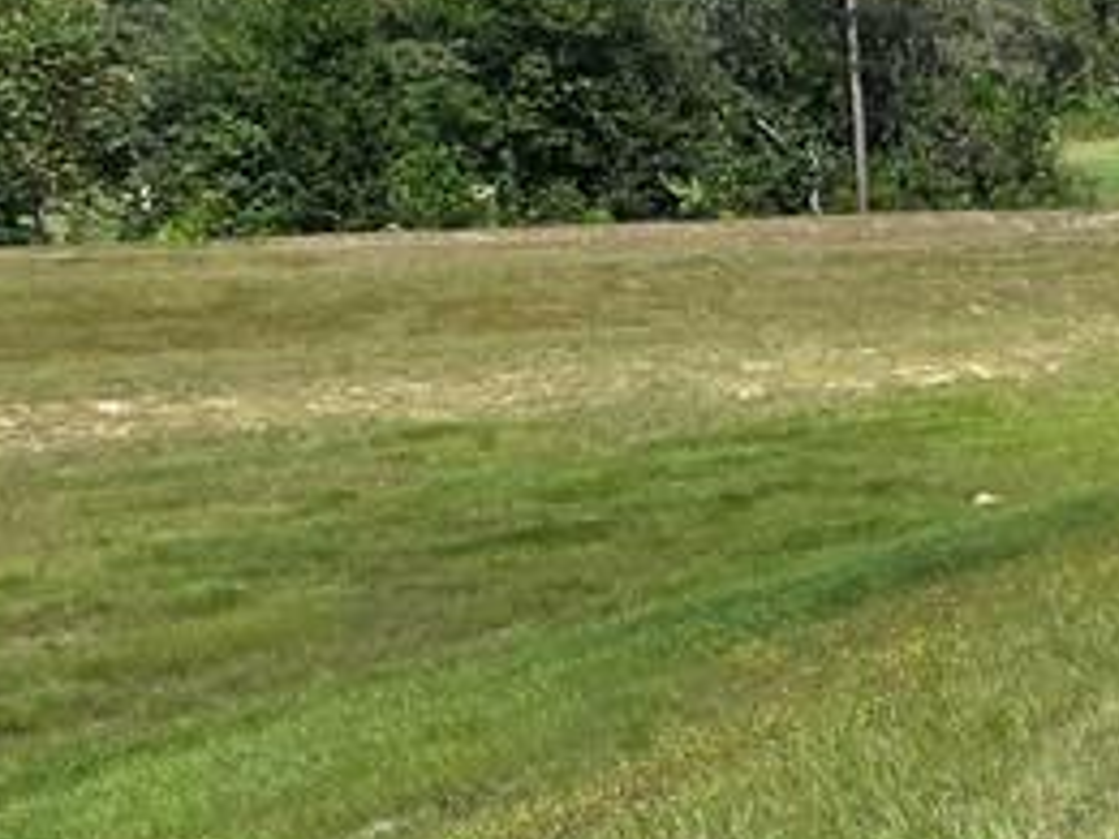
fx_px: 2586
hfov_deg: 21.1
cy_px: 383
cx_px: 1614
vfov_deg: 18.4
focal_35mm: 80
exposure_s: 1/2423
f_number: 2.2
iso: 50
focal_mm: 2.2
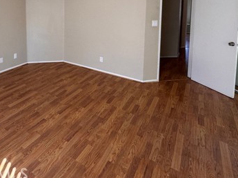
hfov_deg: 63.0
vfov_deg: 47.7
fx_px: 179
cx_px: 57
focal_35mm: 26
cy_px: 19
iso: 125
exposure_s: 1/99
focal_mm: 2.22
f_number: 2.2
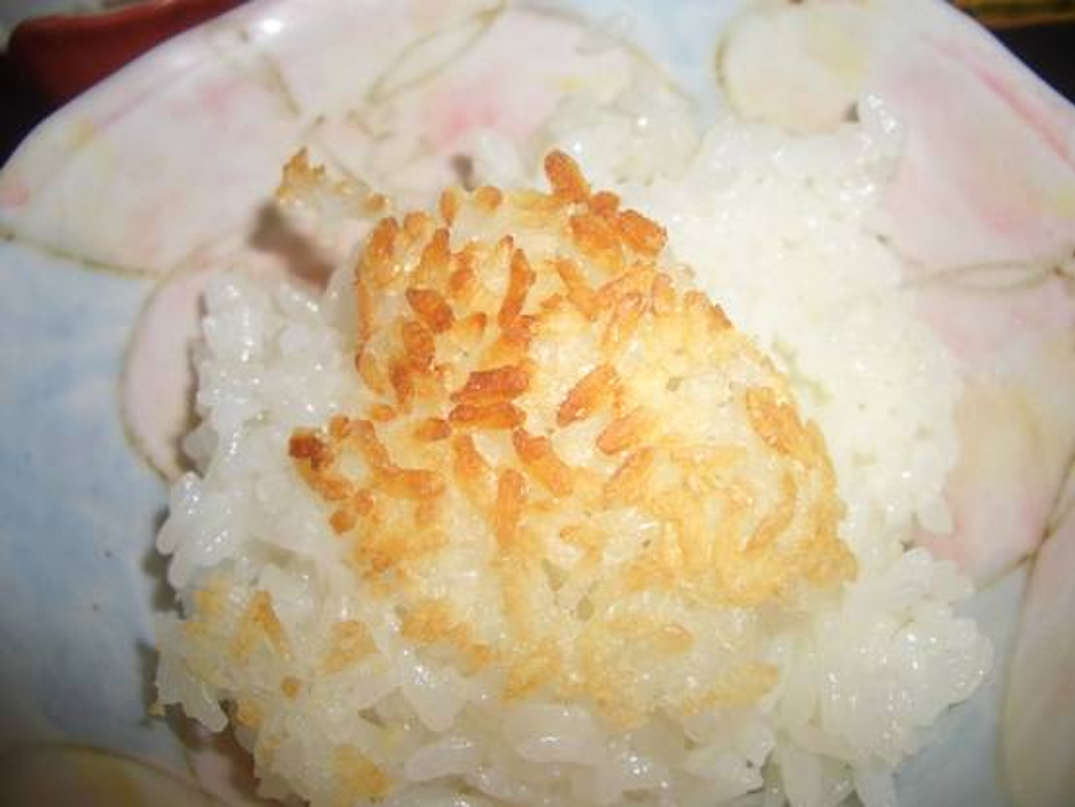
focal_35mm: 35
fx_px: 1087
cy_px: 404
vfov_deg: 40.7
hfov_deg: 52.6
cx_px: 538
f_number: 2.6
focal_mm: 5.8
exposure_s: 1/60
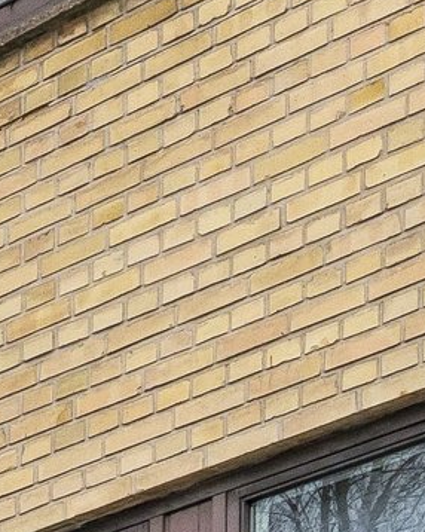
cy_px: 874
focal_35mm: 252
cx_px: -1609
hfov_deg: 5.1
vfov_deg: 7.5
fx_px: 3966
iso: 800
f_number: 10
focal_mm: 32
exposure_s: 1/500
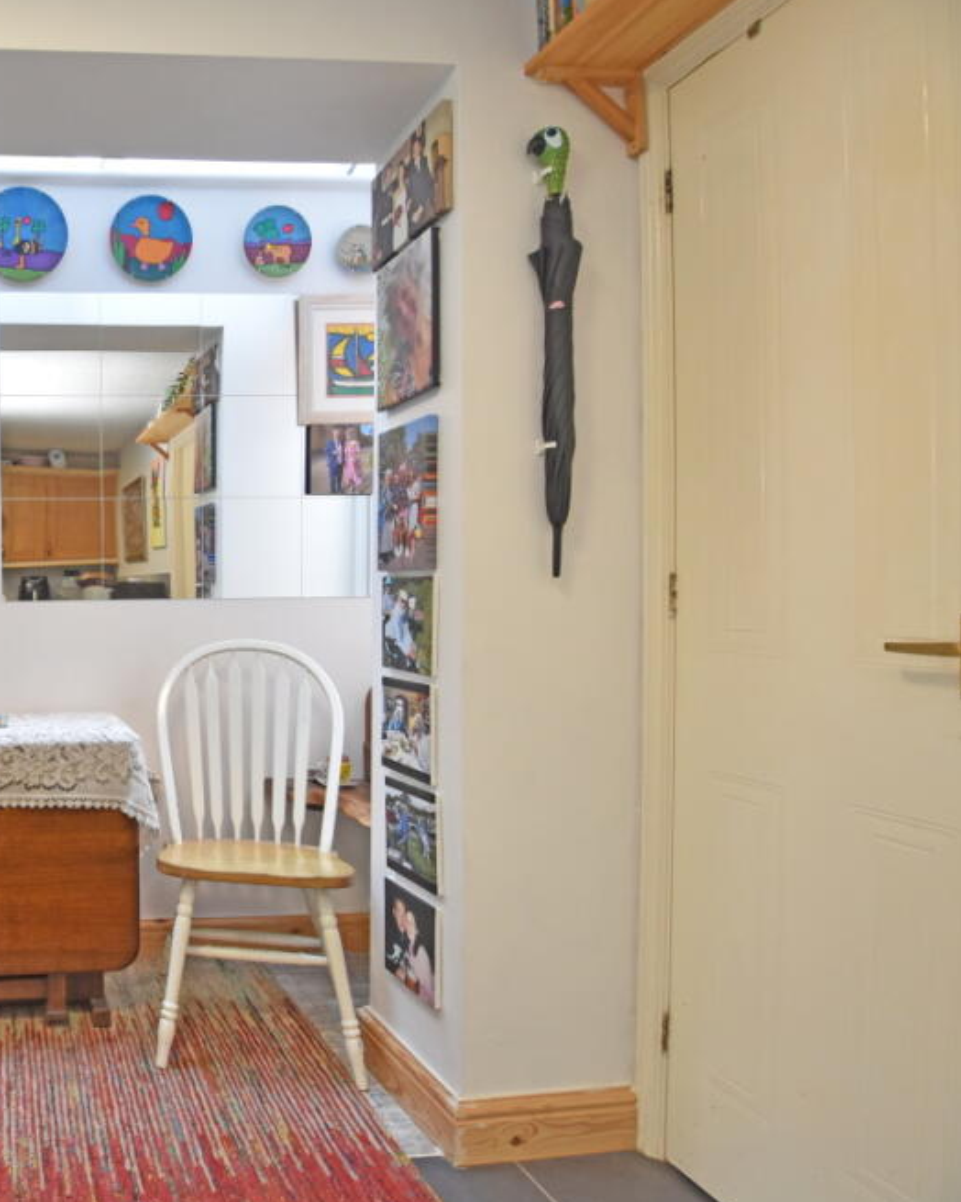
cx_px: 33
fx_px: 782
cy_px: 605
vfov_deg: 75.0
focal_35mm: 22
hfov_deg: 52.3
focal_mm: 10
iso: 800
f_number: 4.5
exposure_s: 1/160
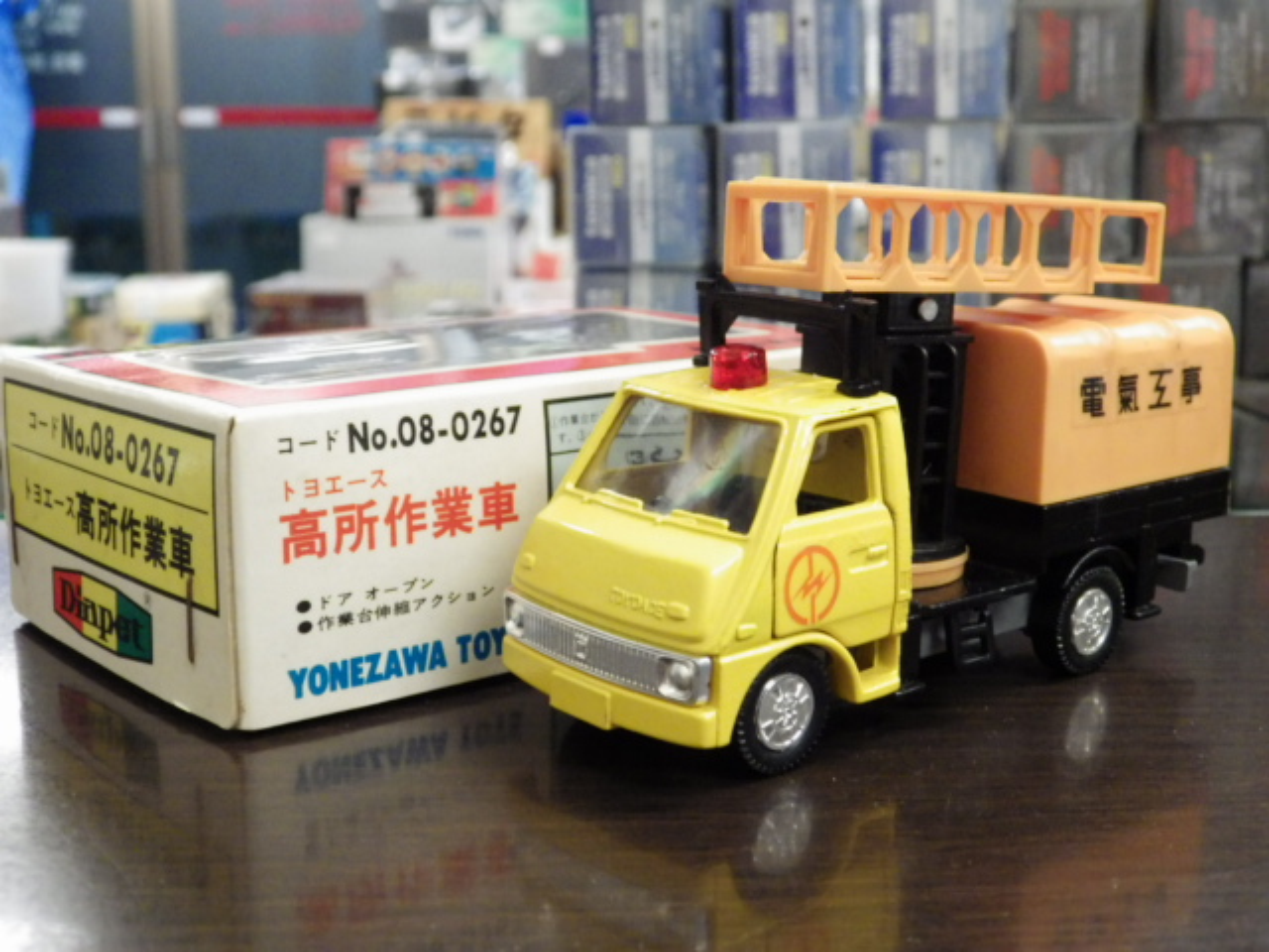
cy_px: 476
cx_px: 634
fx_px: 1833
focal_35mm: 50
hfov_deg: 38.2
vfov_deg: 29.1
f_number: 3.8
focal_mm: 9
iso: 800
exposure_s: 1/40
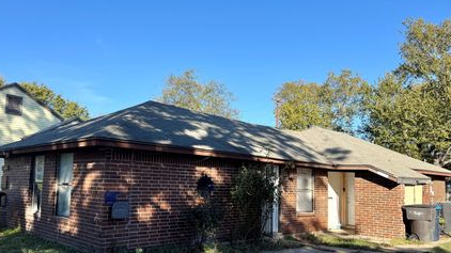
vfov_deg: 37.5
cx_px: 224
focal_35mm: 31
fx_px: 371
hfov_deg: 62.6
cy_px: 156
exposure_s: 1/2506
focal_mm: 6.76
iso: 80
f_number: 1.78
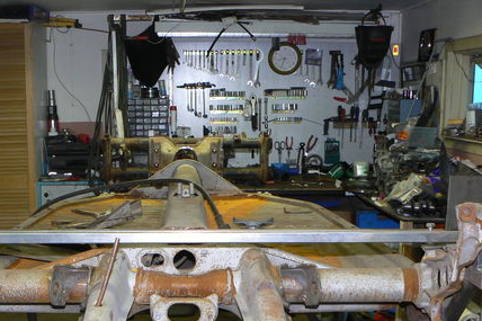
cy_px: 252
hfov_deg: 35.3
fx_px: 749
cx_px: 166
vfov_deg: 23.8
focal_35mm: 56
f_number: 2.8
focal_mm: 6
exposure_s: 1/30
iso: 100
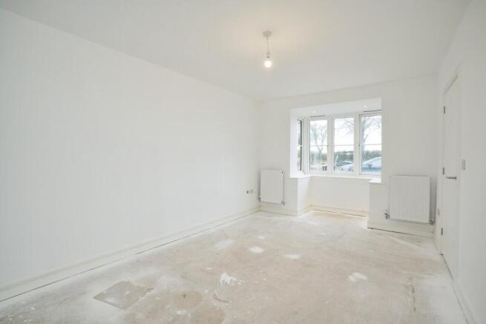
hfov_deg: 96.7
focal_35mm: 16
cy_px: 162
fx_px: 216
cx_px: 243
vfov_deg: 73.8
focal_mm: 16
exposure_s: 1/125
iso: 2000
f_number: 10
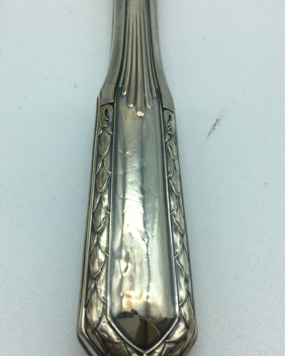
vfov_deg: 49.1
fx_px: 390
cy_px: 178
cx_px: 133
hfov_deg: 40.1
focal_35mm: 37
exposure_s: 1/322
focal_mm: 4.15
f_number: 2.2
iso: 25
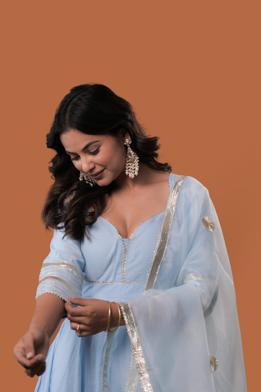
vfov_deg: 23.1
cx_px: 130
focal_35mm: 88
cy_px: 196
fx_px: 957
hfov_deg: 15.5
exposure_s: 1/125
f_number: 2.8
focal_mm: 88
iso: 160
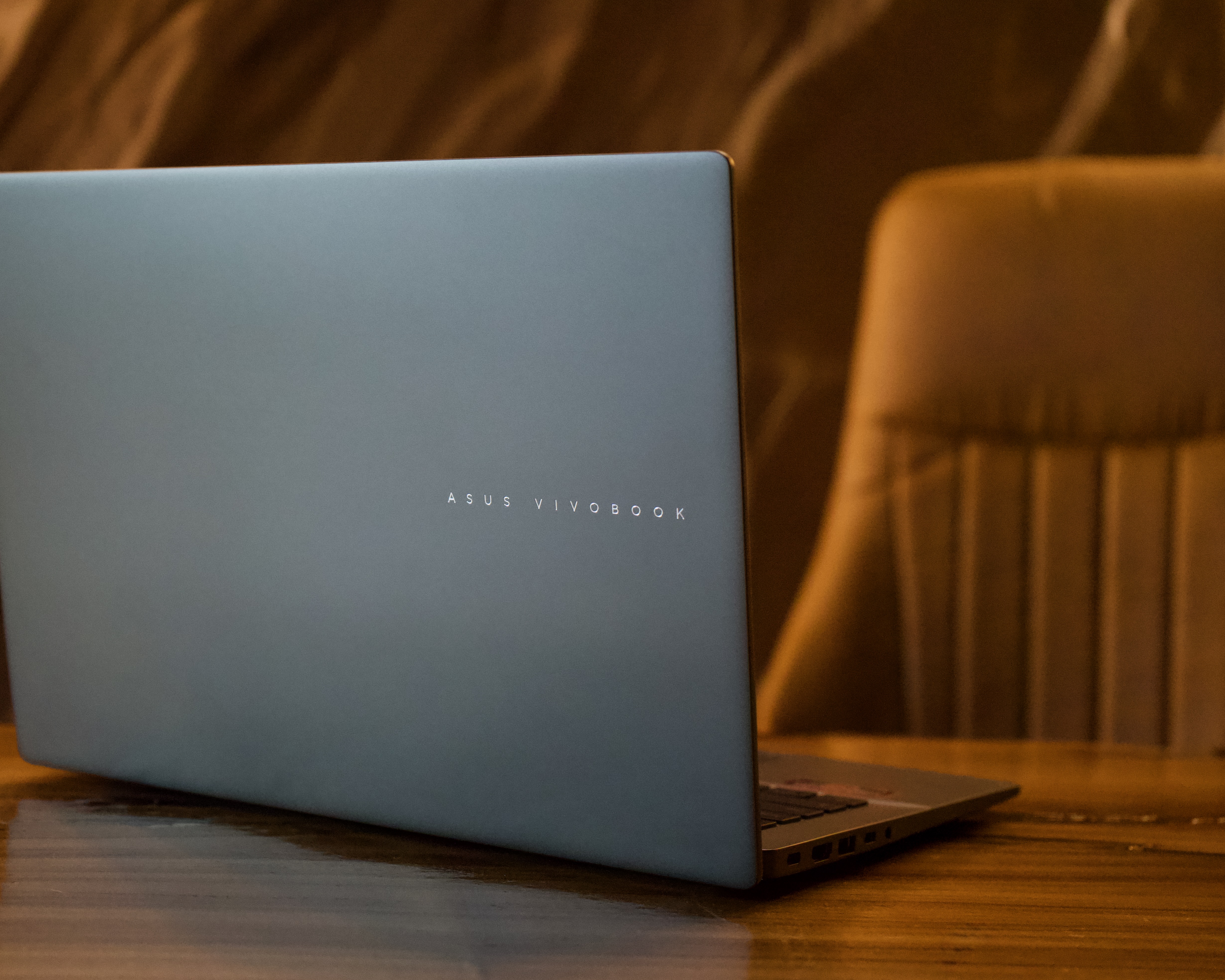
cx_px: 500
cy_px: 491
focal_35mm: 56
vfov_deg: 27.1
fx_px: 2030
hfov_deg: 33.5
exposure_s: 1/125
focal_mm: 49
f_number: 4.5
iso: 6400
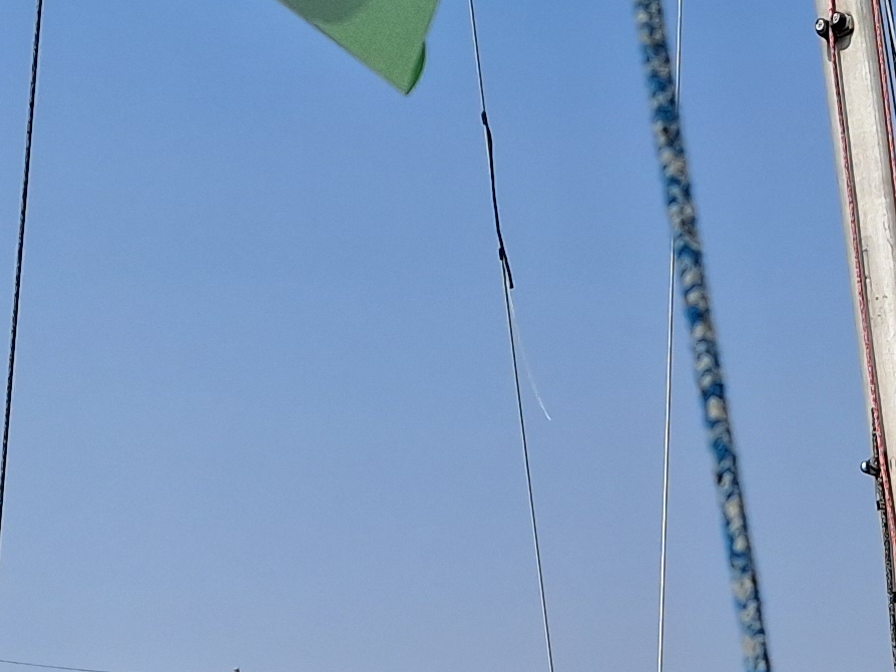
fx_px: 2717
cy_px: 1017
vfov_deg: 13.3
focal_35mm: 105
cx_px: 872
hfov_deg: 18.3
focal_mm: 5.54
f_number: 1.8
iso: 40
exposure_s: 1/3788
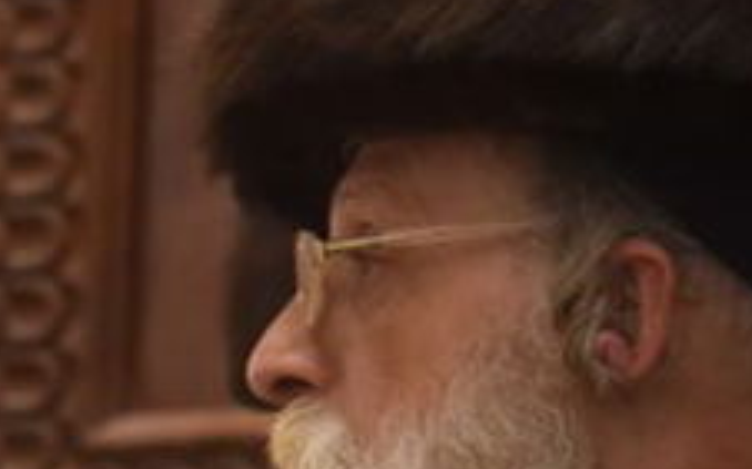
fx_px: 15527
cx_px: -1211
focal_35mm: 758
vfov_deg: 1.7
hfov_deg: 2.7
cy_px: 499
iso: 1600
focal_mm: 120
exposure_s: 1/100
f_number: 4
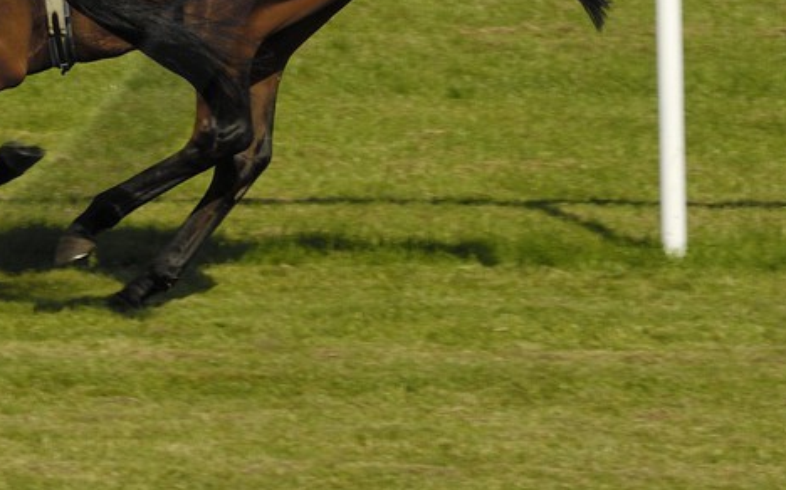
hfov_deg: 2.0
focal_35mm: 1046
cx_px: -373
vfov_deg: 1.3
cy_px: -297
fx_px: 22396
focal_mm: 200
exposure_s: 1/640
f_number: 6
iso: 100
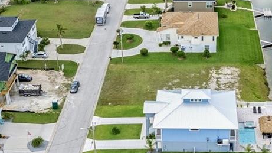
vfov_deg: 15.0
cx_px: 187
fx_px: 577
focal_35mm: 80
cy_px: 43
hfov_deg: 26.3
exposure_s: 1/1500
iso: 160
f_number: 2.8
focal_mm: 8.38
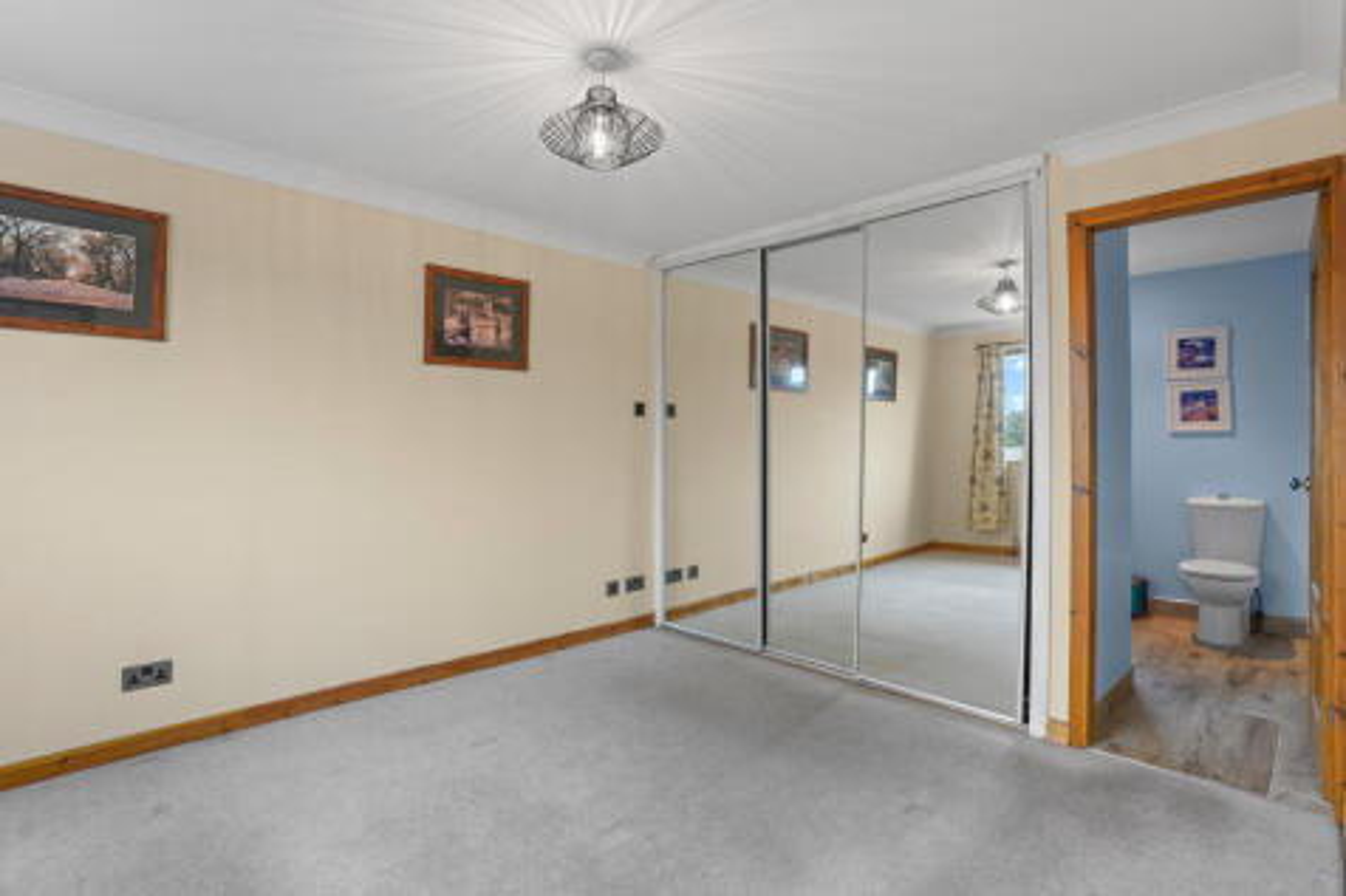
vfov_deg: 70.4
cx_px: 673
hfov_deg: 93.3
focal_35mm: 17
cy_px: 448
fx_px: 635
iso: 250
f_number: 8
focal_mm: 17
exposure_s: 1/2
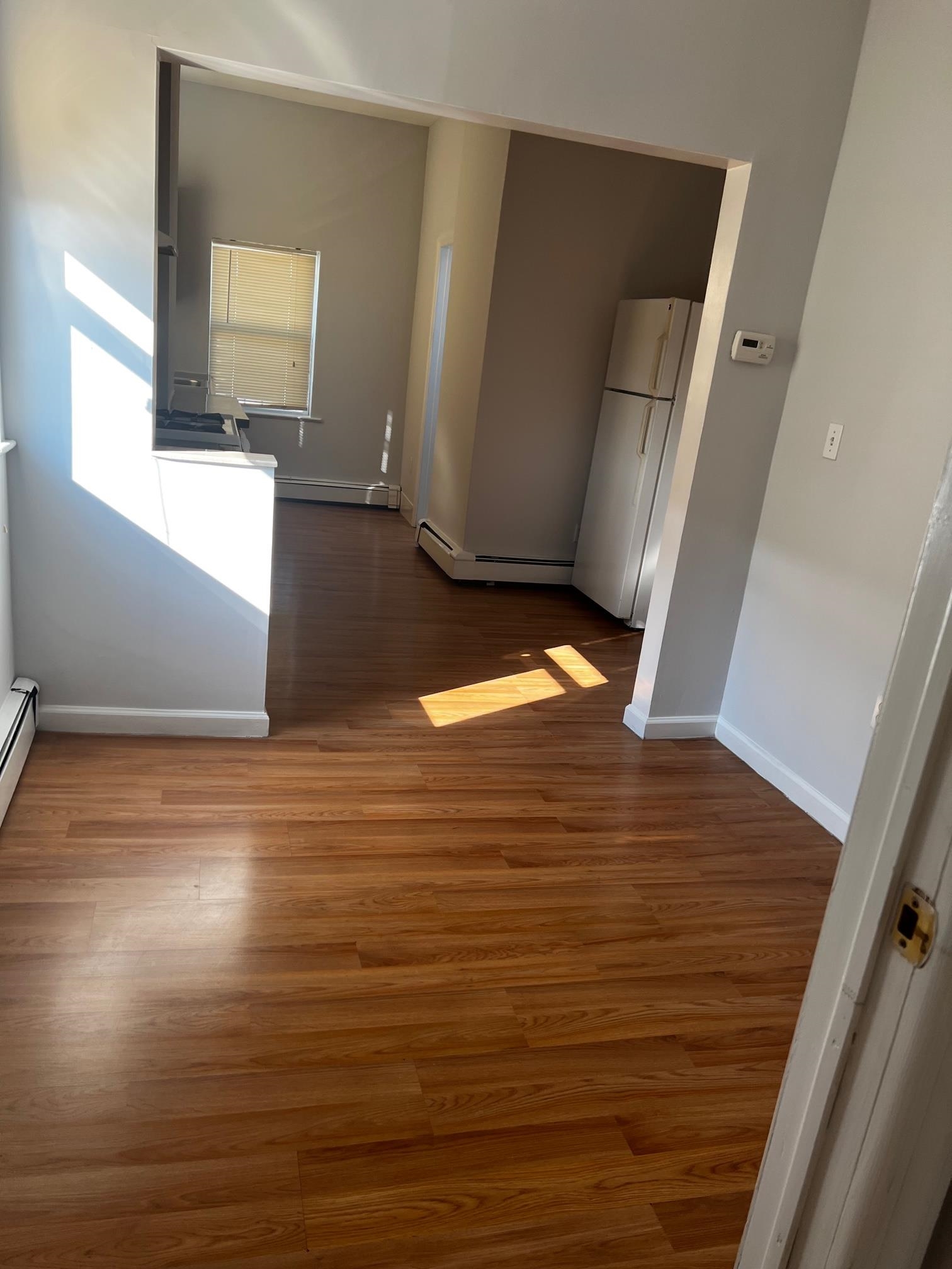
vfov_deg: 67.3
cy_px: 634
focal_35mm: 26
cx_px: 476
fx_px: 953
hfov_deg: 53.1
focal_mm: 5.7
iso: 50
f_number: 1.5
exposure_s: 1/169
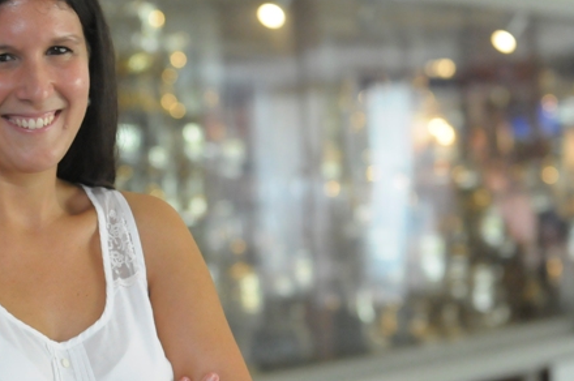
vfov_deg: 6.4
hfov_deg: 9.6
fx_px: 3423
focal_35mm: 215
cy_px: 277
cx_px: 163
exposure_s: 1/320
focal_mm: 70
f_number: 3.5
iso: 2000
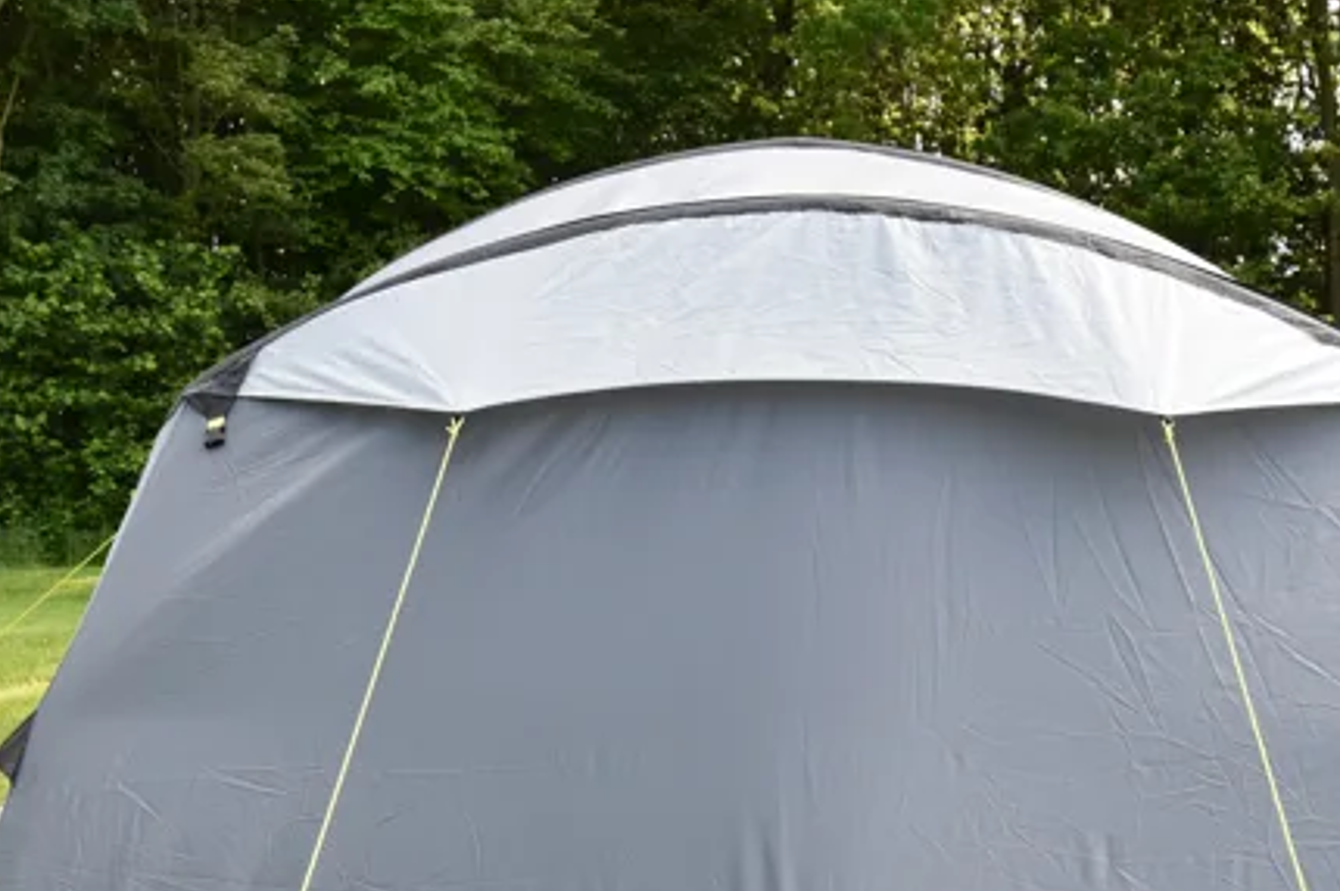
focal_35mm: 67
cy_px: 771
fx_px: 2492
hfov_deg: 30.1
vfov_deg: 20.0
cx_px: 773
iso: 400
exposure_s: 1/160
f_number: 6.3
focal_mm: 24
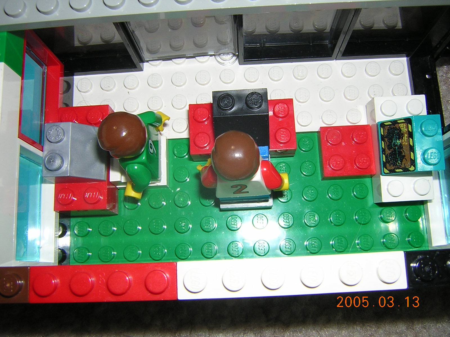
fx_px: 468
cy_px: 168
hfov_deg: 51.4
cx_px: 225
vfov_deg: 39.7
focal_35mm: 36
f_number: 5.2
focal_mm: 4.7
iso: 100
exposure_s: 1/60.1
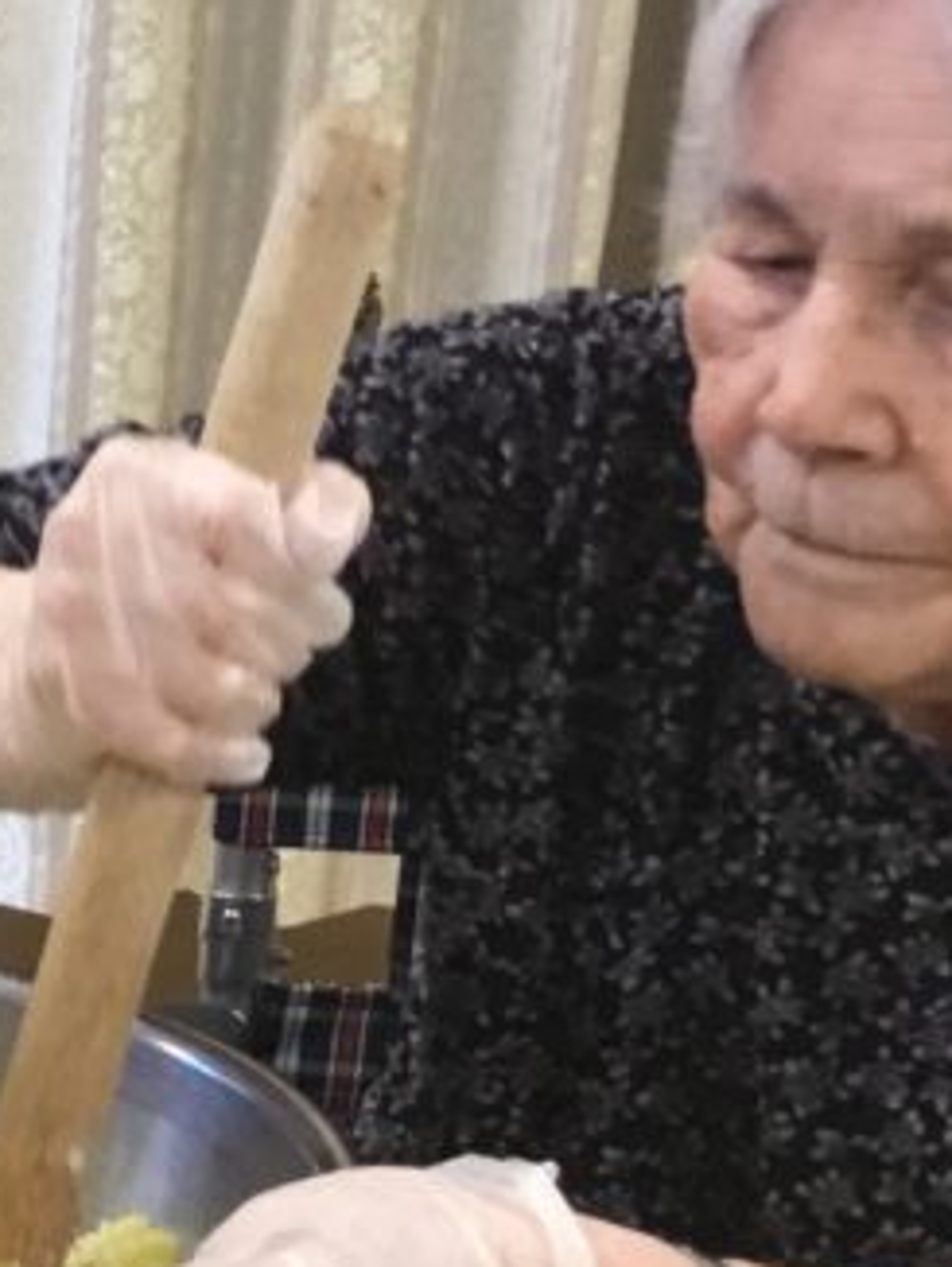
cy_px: 925
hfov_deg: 11.9
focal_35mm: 114
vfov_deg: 17.2
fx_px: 4175
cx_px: -800
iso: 80
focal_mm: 3.3
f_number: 2.4
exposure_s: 1/30
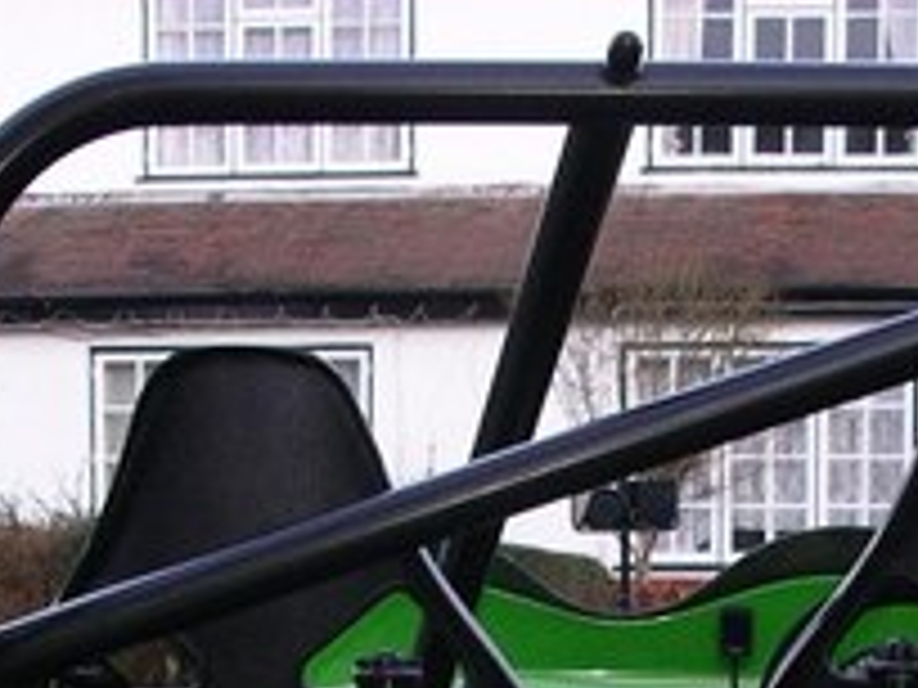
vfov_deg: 12.1
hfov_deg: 16.9
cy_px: 1075
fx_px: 3076
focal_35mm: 116
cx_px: 616
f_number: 2.8
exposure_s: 1/55
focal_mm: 7.8
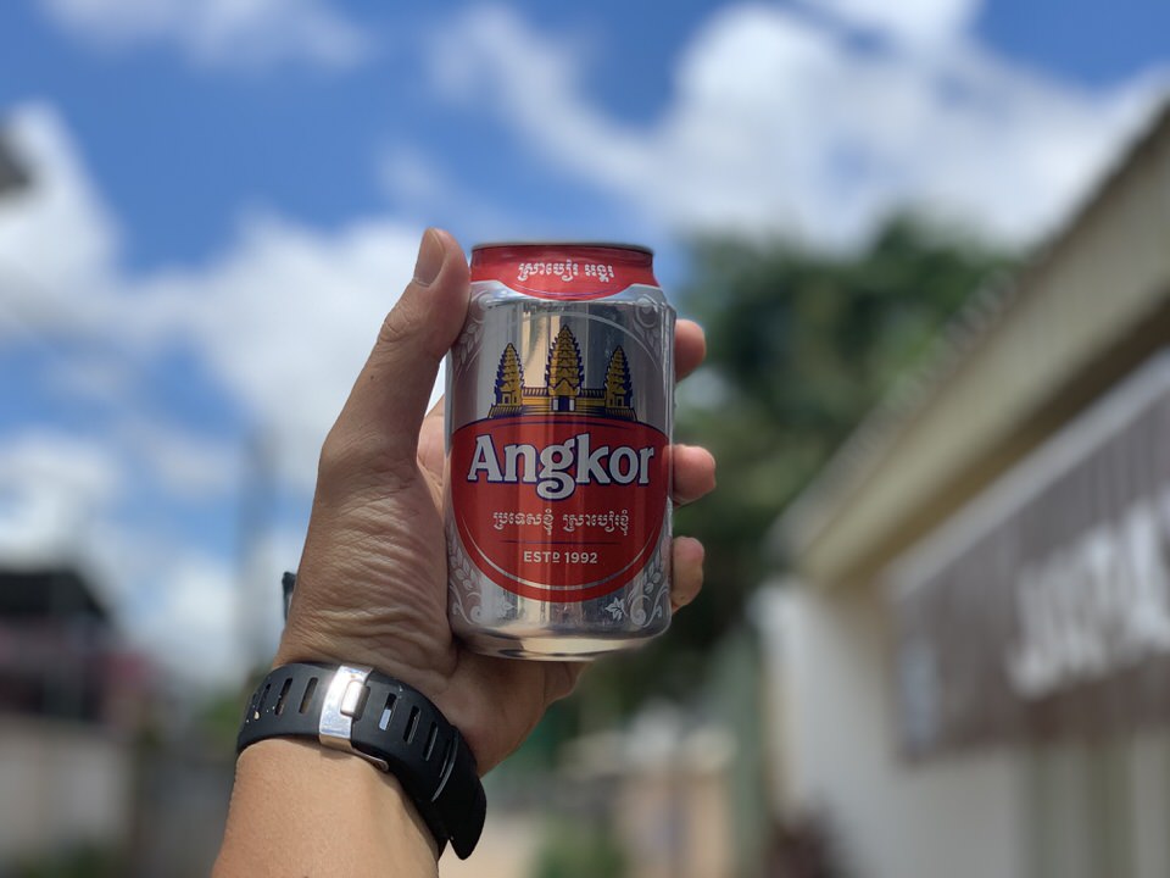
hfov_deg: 36.8
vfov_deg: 28.0
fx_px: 1758
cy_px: 439
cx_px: 585
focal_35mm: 52
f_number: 2.4
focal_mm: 6
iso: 16
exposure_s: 1/1229
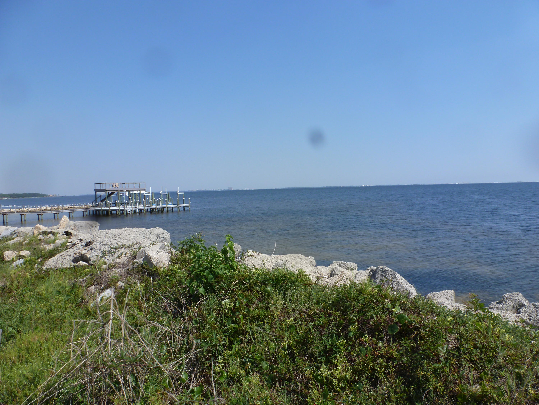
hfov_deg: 71.6
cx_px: 270
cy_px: 202
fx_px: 374
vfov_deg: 56.8
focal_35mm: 24
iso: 100
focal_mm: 4.3
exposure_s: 1/400
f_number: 5
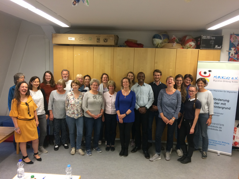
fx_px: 200
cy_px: 90
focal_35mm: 29
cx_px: 120
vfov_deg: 48.2
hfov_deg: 61.7
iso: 160
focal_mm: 4.15
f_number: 2.2
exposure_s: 1/33
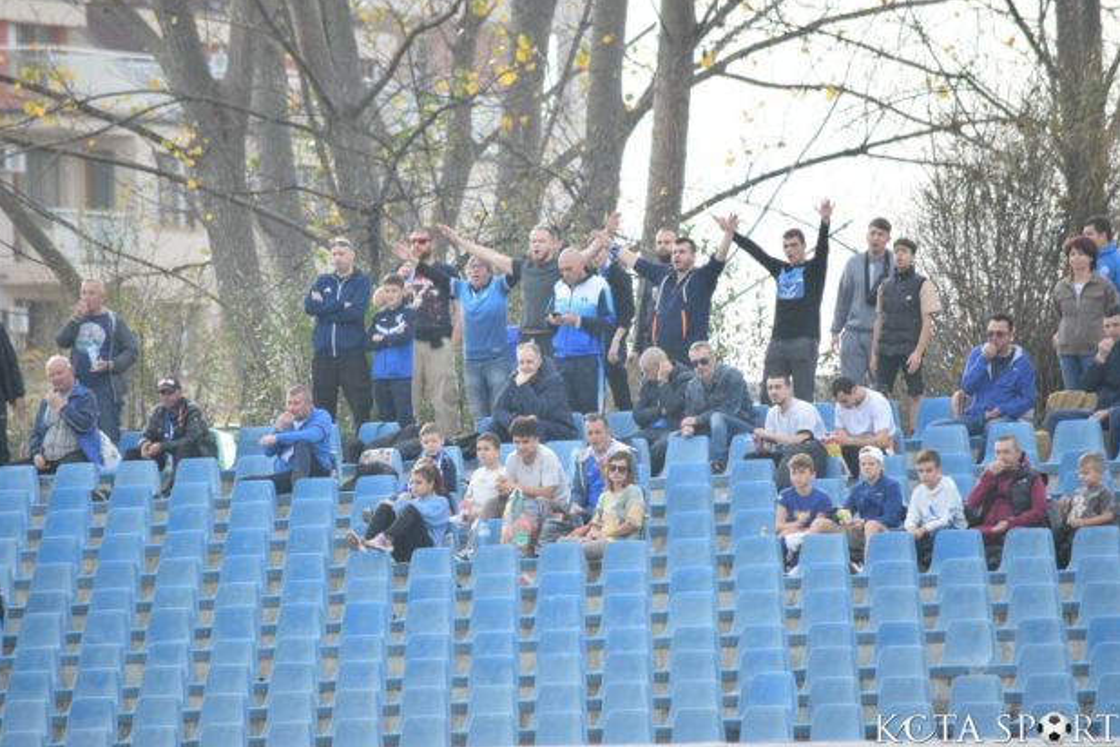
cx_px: 556
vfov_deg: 3.0
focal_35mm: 459
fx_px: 14279
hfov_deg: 4.5
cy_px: 374
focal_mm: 300
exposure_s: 1/1000
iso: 1600
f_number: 5.6
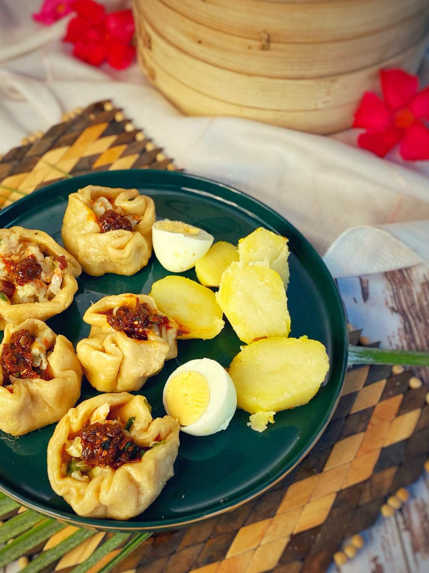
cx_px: 151
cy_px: 303
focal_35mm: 38
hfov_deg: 37.4
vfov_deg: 49.0
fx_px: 628
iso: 100
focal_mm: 4.25
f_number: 1.8
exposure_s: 1/100
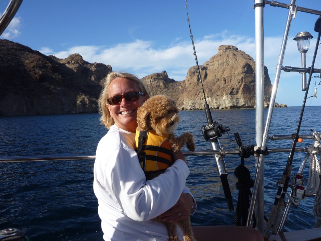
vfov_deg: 45.4
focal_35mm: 31
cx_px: 160
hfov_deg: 58.4
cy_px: 120
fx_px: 287
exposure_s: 1/640
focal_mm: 5.5
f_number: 3.5
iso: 80
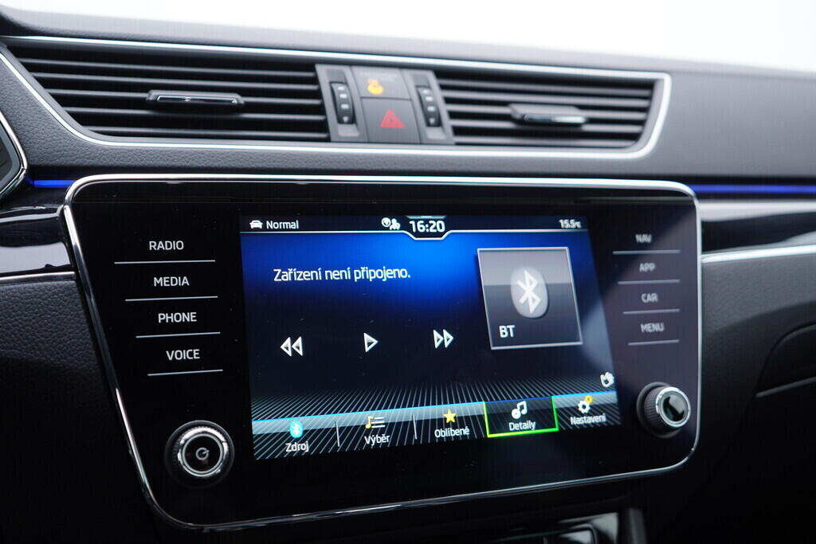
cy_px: 272
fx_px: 816
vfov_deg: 36.9
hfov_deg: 53.1
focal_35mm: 36
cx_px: 408
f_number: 2.8
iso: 125
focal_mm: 24
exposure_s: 1/40
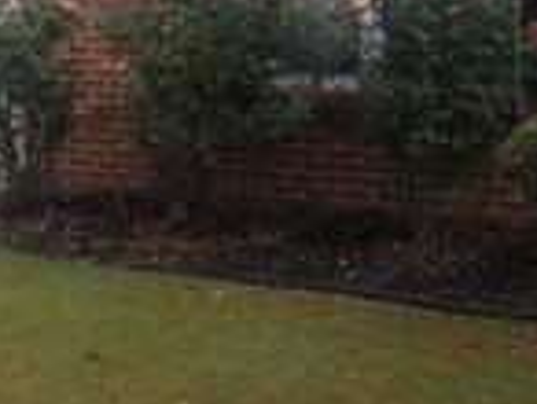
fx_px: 1383
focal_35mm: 89
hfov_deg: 21.3
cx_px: 18
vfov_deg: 16.1
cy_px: -50
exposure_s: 1/405
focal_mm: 4.3
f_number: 2.4
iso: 50
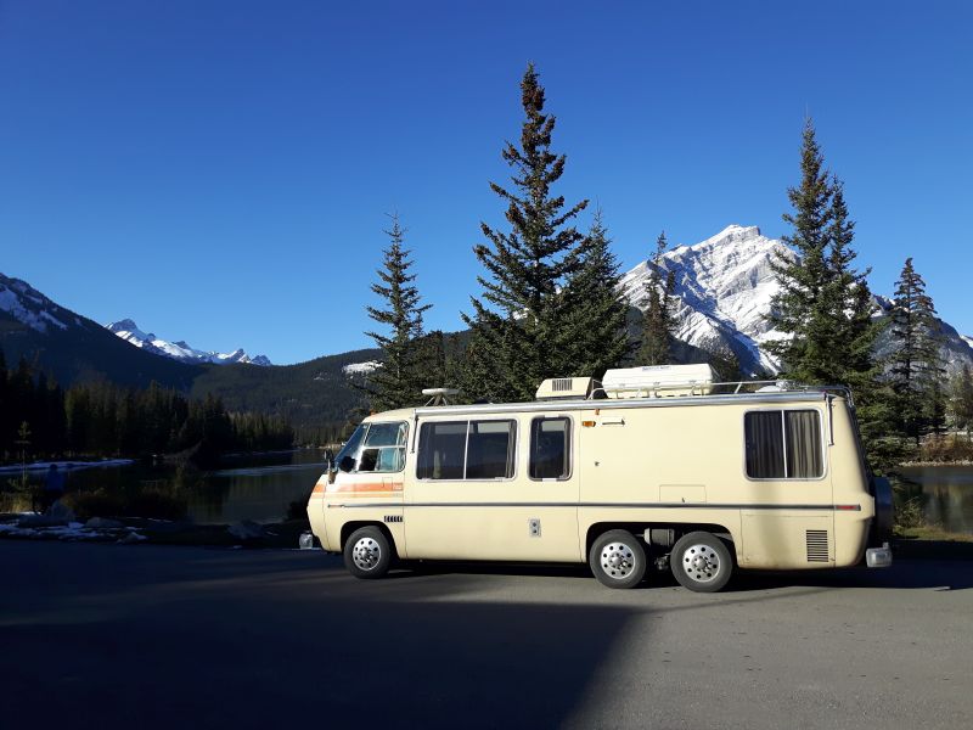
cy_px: 365
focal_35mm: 31
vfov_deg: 45.4
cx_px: 486
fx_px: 871
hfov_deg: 58.4
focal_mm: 3.7
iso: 40
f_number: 1.9
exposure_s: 1/1406
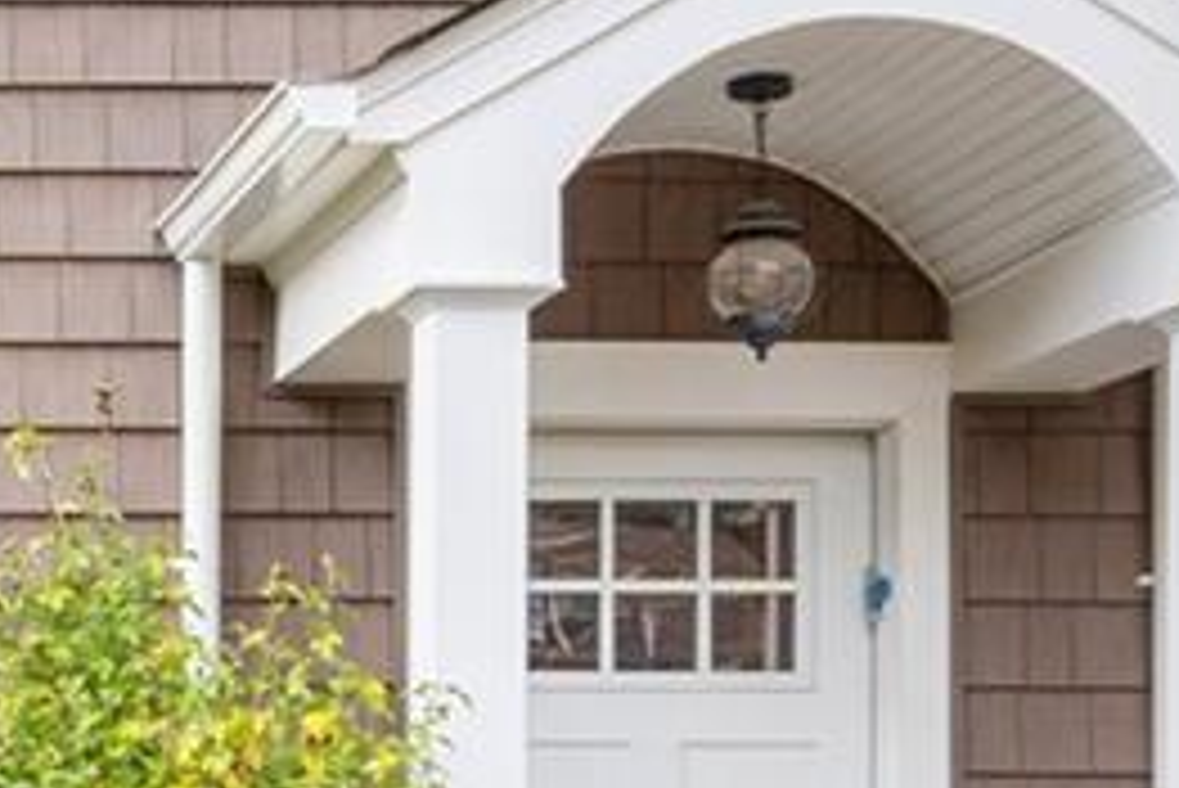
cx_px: -702
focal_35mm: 125
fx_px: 4096
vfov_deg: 10.8
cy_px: 957
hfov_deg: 14.9
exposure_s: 1/200
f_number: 5.6
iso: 250
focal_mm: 16
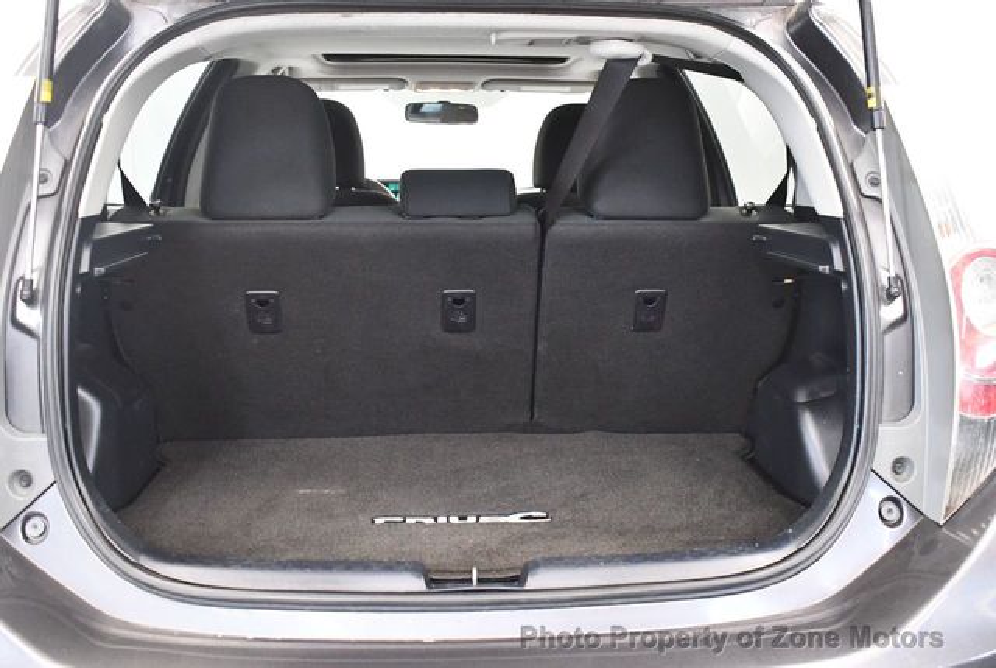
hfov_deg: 53.1
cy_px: 334
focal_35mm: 36
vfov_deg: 37.0
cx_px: 498
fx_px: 998
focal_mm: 18
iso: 3600
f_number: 3.5
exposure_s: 1/60
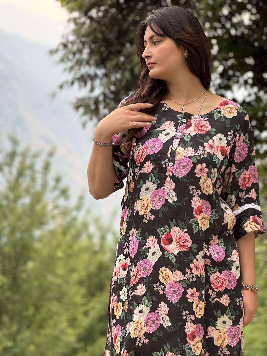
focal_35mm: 77
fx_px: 792
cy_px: 178
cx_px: 134
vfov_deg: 25.3
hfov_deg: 19.1
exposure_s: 1/99
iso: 100
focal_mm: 9
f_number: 2.8
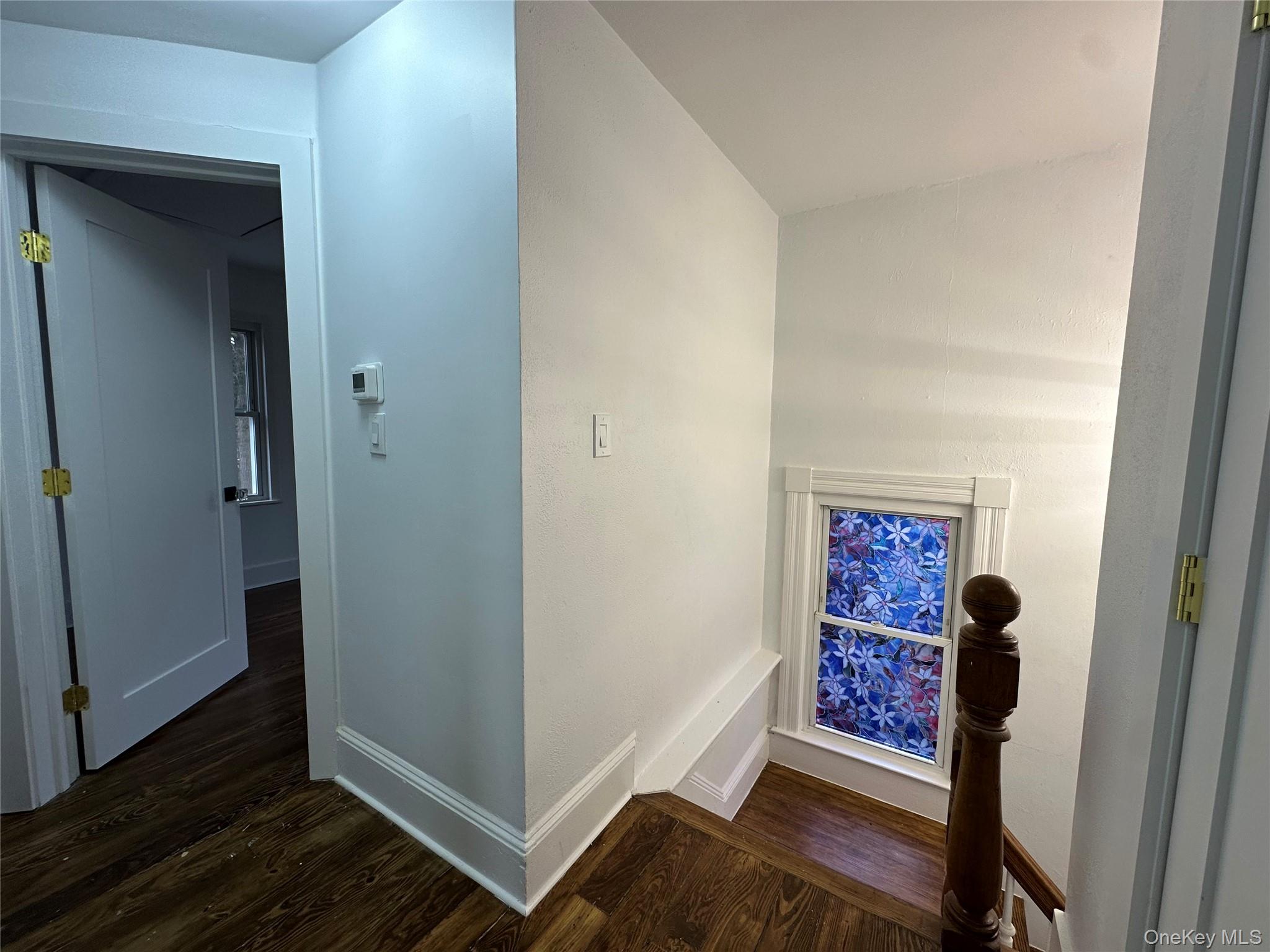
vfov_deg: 85.7
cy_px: 476
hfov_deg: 102.1
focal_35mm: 14
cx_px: 635
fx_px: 514
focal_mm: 2.22
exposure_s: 1/99
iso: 64
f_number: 2.2
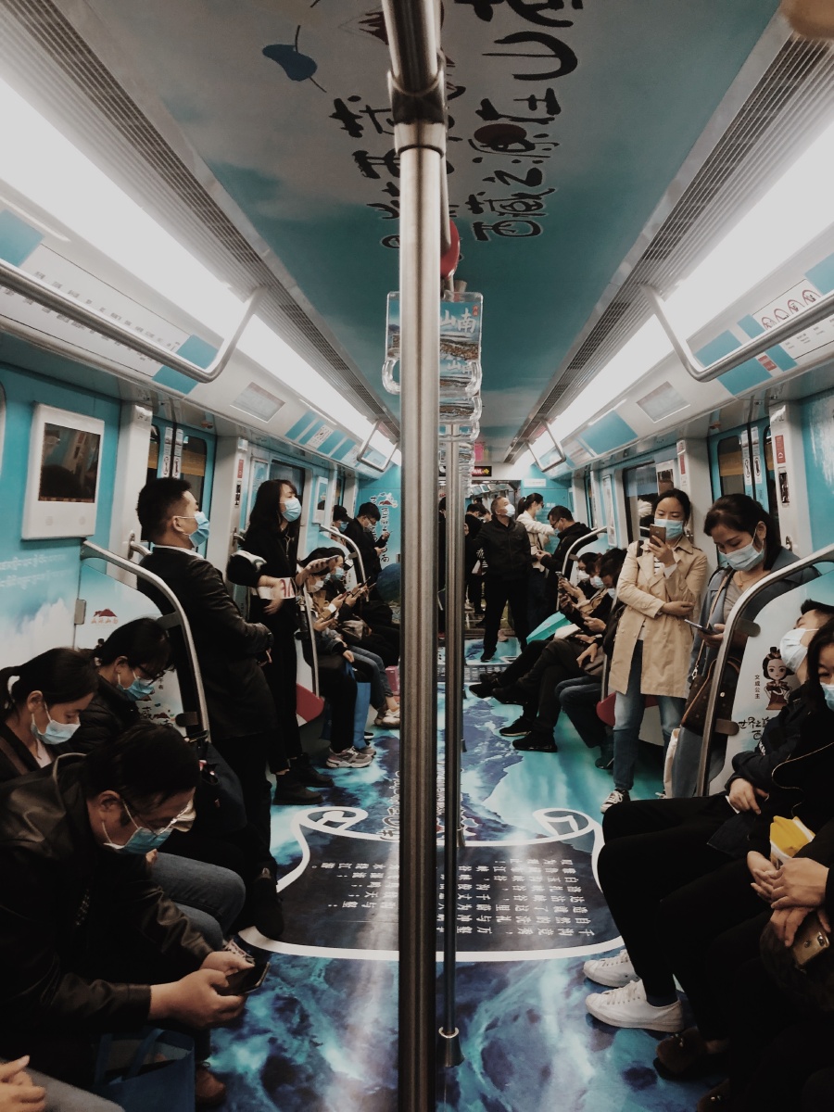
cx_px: 417
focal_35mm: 28
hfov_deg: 49.7
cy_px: 556
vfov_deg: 63.4
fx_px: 899
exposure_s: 1/16
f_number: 1.8
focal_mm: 4
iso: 40
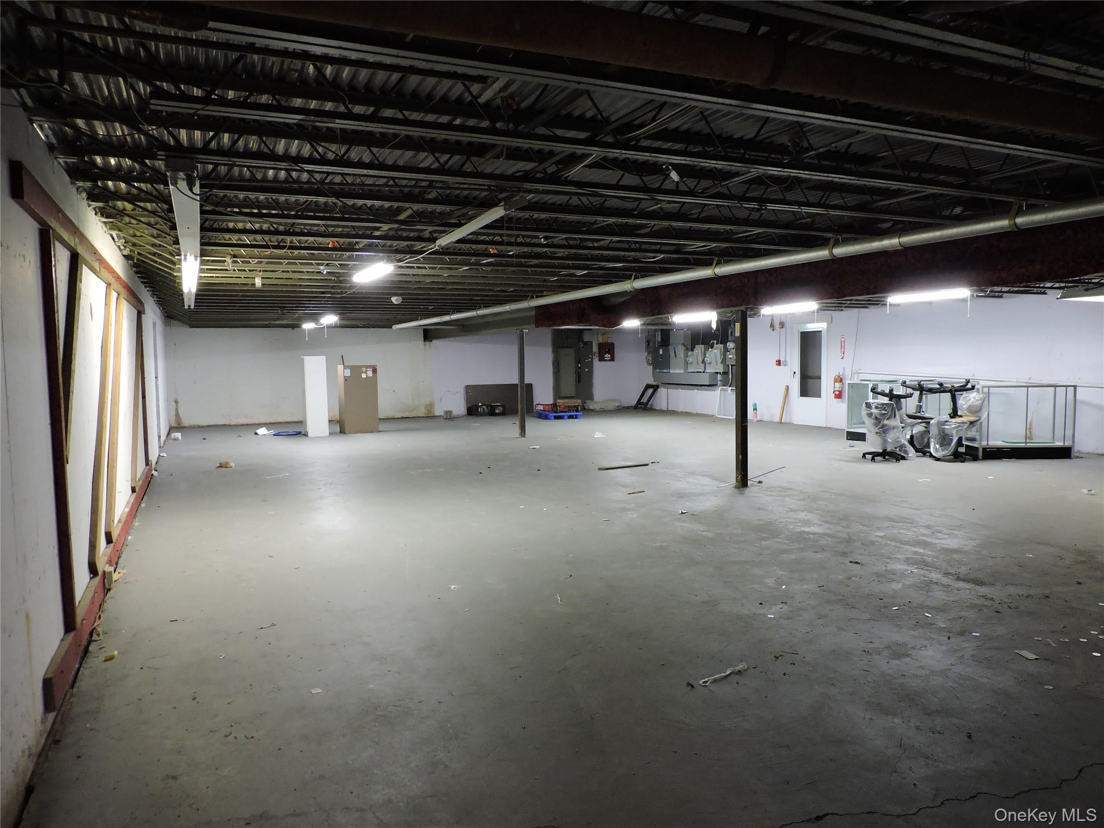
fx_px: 765
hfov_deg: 71.6
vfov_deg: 56.8
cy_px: 414
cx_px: 552
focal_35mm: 24
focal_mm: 4.3
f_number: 3
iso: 400
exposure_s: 1/20
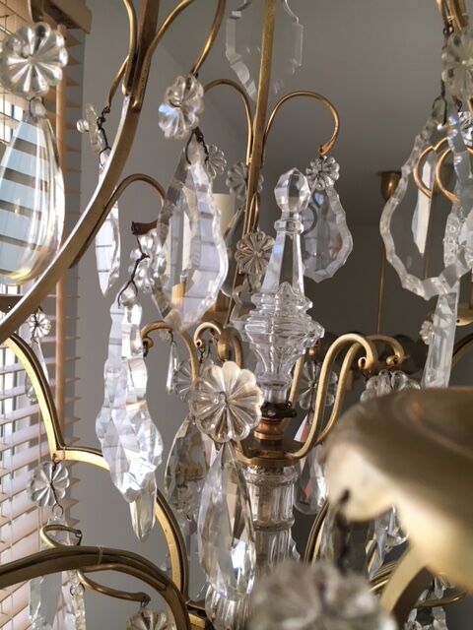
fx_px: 528
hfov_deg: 48.2
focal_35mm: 29
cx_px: 236
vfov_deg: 61.7
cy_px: 315
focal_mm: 4.15
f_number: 2.2
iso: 40
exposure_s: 1/33
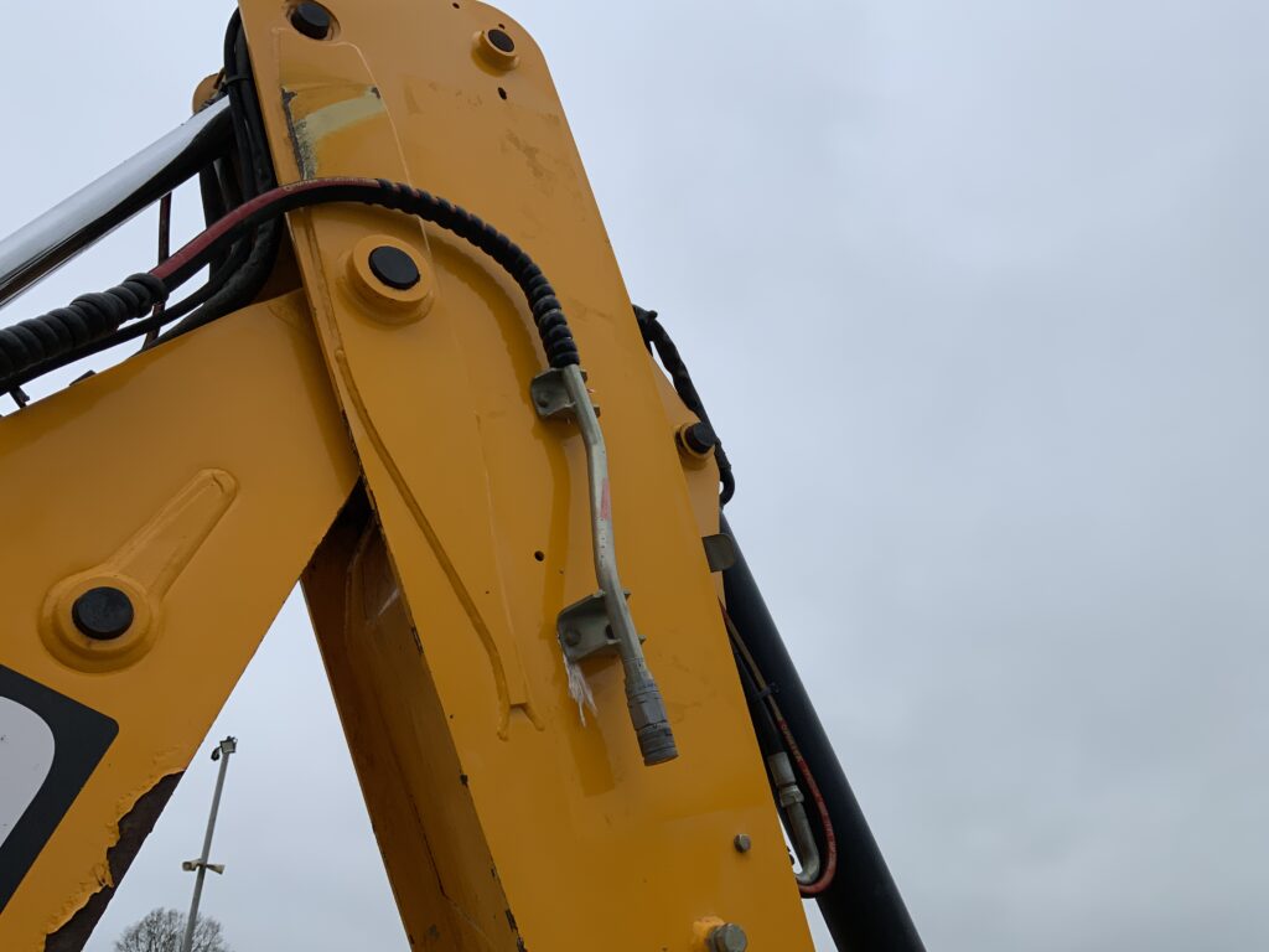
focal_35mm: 29
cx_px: 634
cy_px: 476
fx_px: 1063
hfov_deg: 61.7
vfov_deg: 48.2
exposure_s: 1/593
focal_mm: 3
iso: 16
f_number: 1.8
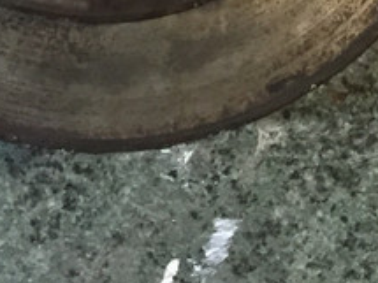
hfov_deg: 13.2
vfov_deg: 9.6
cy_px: -297
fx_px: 1572
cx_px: 491
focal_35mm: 144
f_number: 2.2
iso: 250
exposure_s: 1/25
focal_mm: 4.15
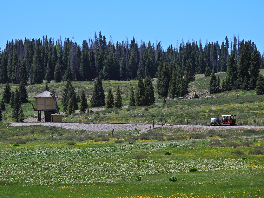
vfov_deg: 8.7
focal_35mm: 170
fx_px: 1297
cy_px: 99
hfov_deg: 11.6
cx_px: 132
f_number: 4.5
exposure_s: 1/1000
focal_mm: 30.3
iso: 100
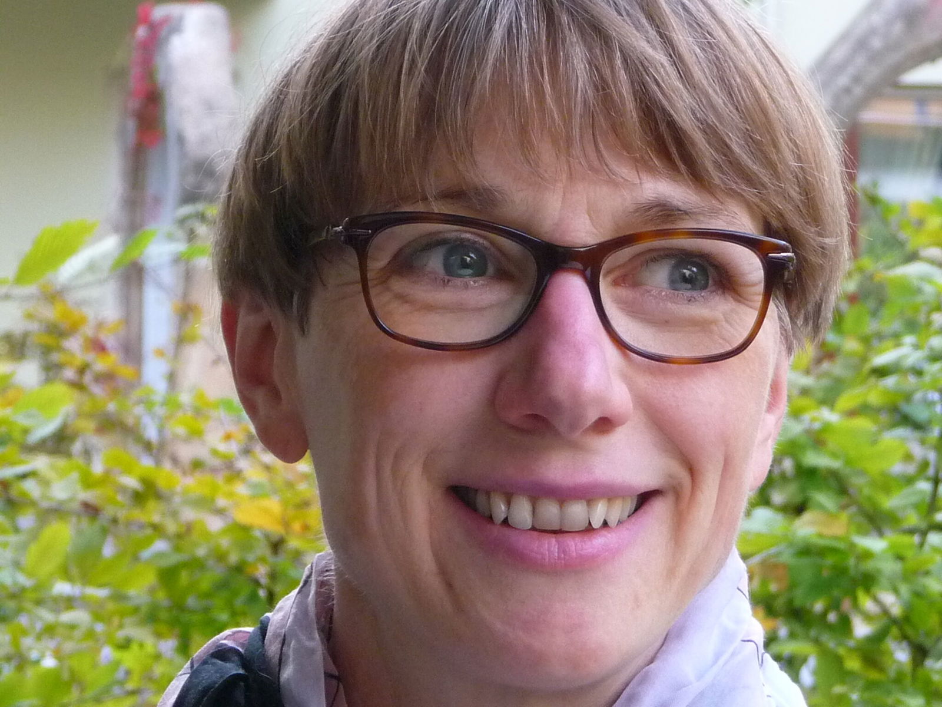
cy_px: 354
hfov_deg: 9.2
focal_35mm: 215
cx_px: 471
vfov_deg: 6.9
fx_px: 5851
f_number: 4.7
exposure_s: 1/50
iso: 320
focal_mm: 21.8
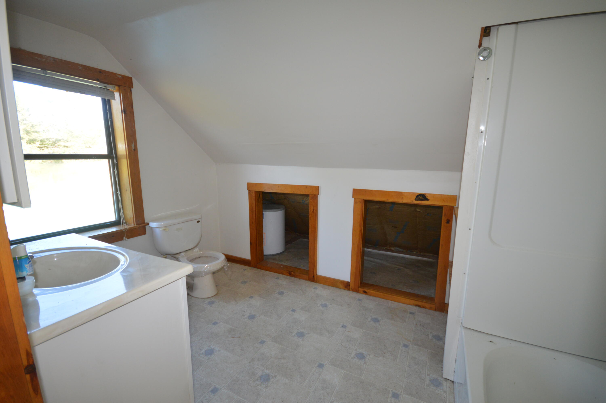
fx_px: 252
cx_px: 303
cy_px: 202
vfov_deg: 77.2
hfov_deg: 100.4
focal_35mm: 15
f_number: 4.5
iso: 400
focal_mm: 10
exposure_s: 1/80
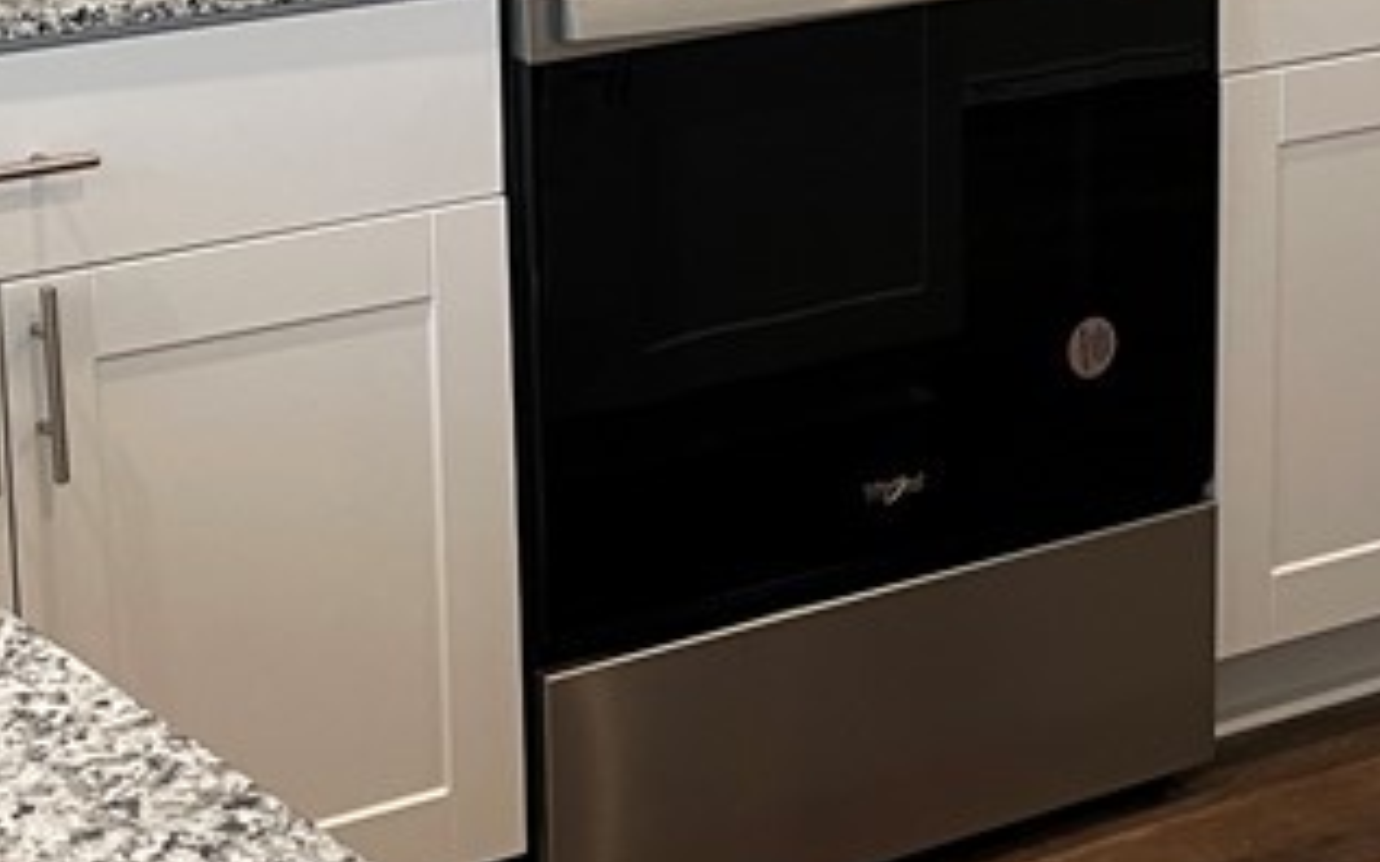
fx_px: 3347
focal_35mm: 89
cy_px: 144
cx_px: 457
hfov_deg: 23.2
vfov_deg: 14.6
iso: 80
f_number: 1.6
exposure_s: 1/60
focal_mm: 4.2
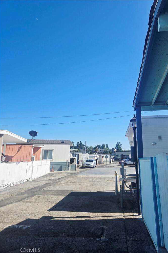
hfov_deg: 53.0
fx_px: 168
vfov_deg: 73.8
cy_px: 127
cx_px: 93
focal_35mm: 24
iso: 25
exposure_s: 1/2000
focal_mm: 5.4
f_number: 1.8
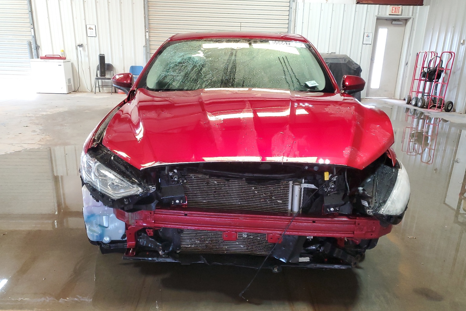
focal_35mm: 28
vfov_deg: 46.4
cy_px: 168
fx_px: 362
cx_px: 237
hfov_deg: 65.5
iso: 276
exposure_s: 1/60.2
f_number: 1.5
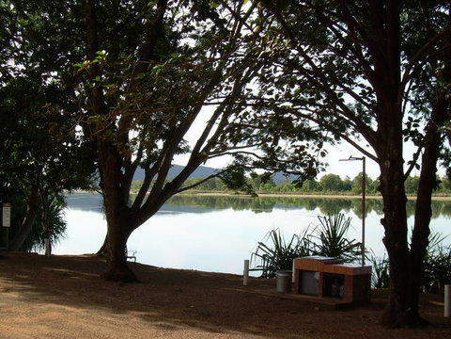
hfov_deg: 33.8
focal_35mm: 57
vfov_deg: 25.7
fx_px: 743
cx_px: 226
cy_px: 170
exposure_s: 1/177
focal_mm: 9.6
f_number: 5.5
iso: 50
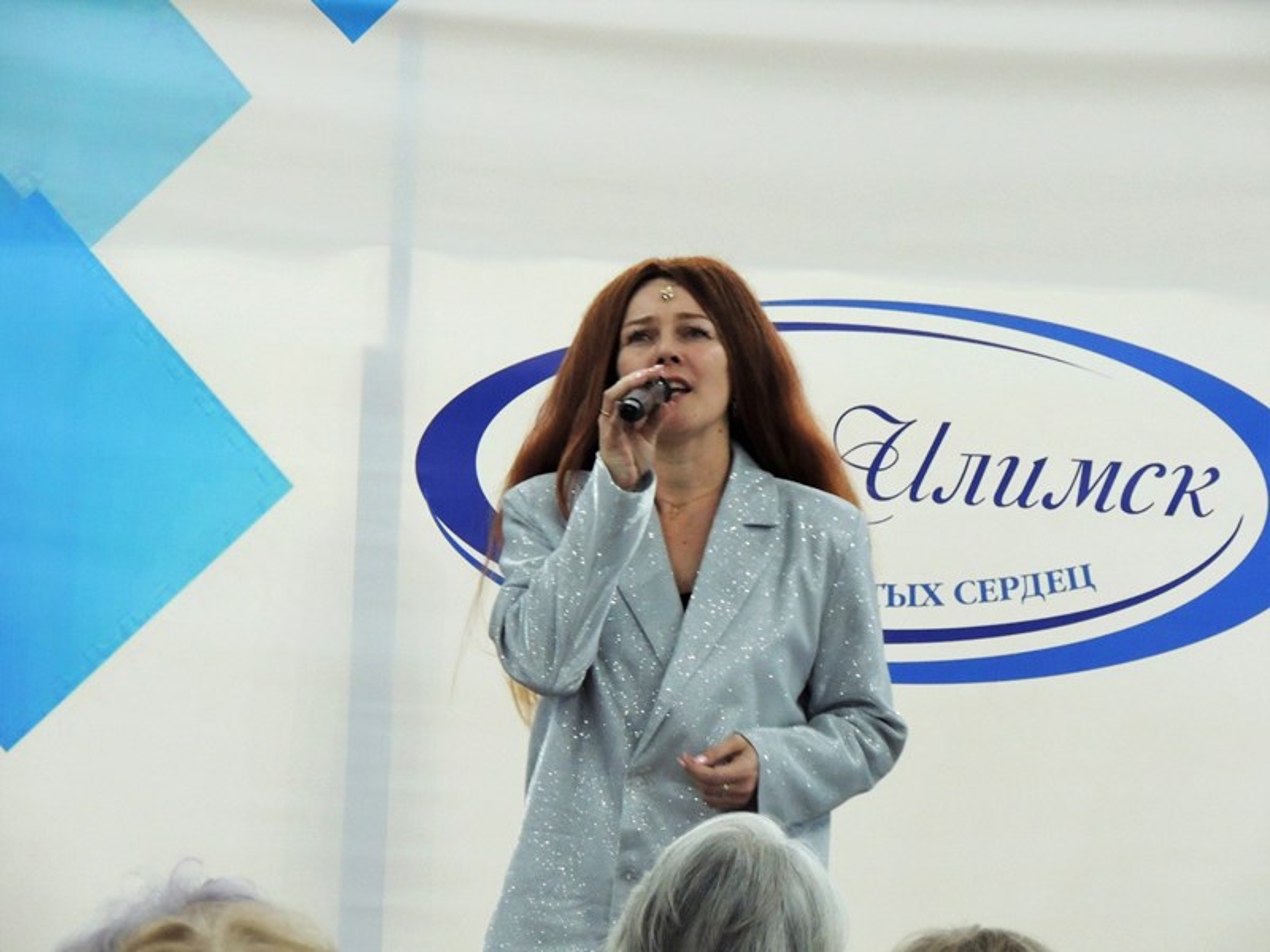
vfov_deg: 5.4
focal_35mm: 275
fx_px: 10089
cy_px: 476
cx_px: 635
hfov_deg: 7.2
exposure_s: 1/15
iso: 800
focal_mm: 49
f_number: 4.7
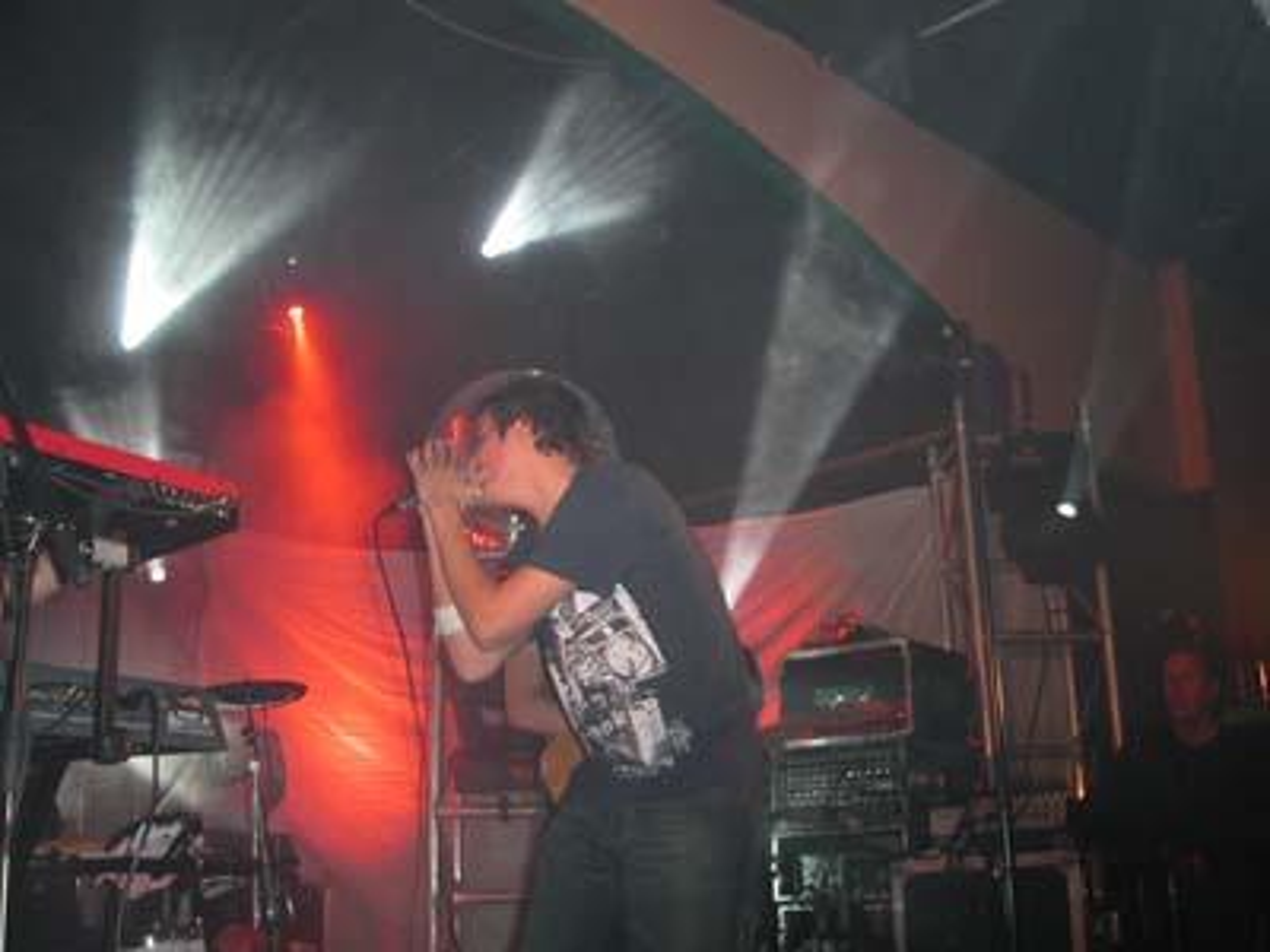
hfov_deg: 49.0
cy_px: 476
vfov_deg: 37.7
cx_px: 635
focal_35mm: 38
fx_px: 1394
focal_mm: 7.8
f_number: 2.8
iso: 133
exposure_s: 1/30
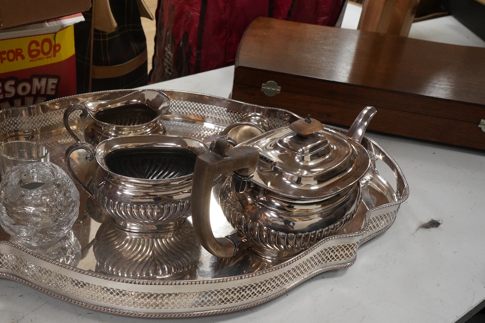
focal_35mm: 38
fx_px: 511
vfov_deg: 35.0
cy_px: 178
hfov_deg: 49.9
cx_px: 163
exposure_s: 1/100
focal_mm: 28
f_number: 9
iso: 3200
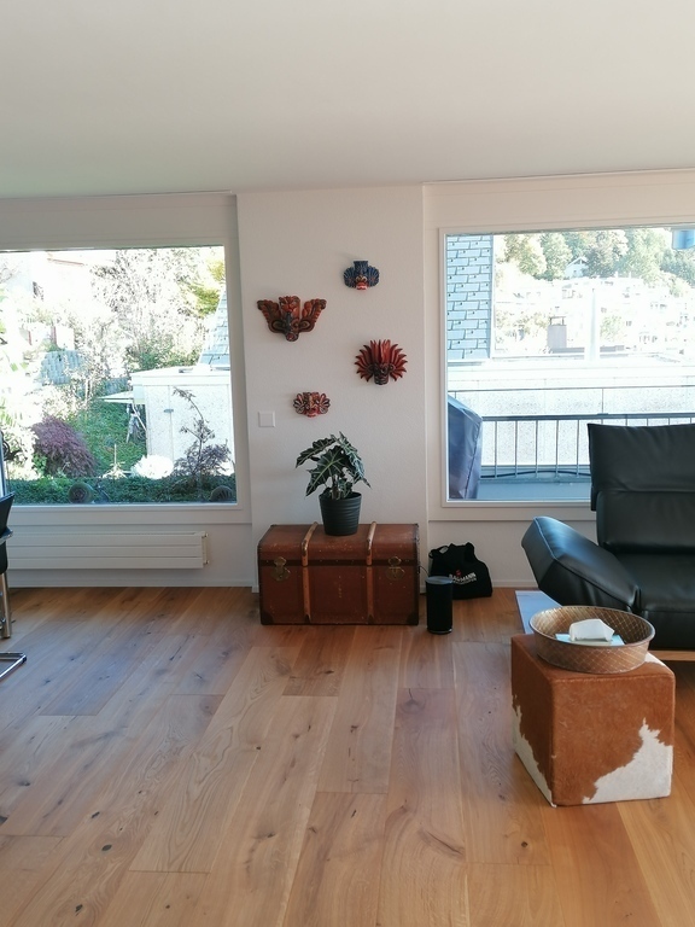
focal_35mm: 33
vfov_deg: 55.4
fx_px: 883
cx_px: 348
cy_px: 464
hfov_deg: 42.9
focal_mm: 4.75
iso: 50
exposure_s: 1/50
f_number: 1.8
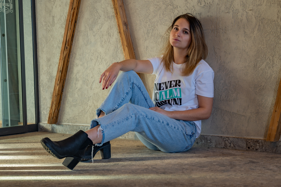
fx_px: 601
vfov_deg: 17.7
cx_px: 140
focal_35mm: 77
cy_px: 94
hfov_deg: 26.3
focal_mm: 77
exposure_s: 1/100
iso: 320
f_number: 5.6
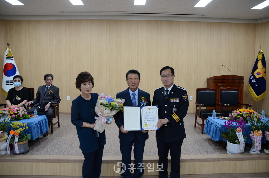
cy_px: 89
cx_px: 134
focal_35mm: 26
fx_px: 190
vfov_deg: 50.2
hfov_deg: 70.5
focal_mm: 17
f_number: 2.8
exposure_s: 1/125
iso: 400
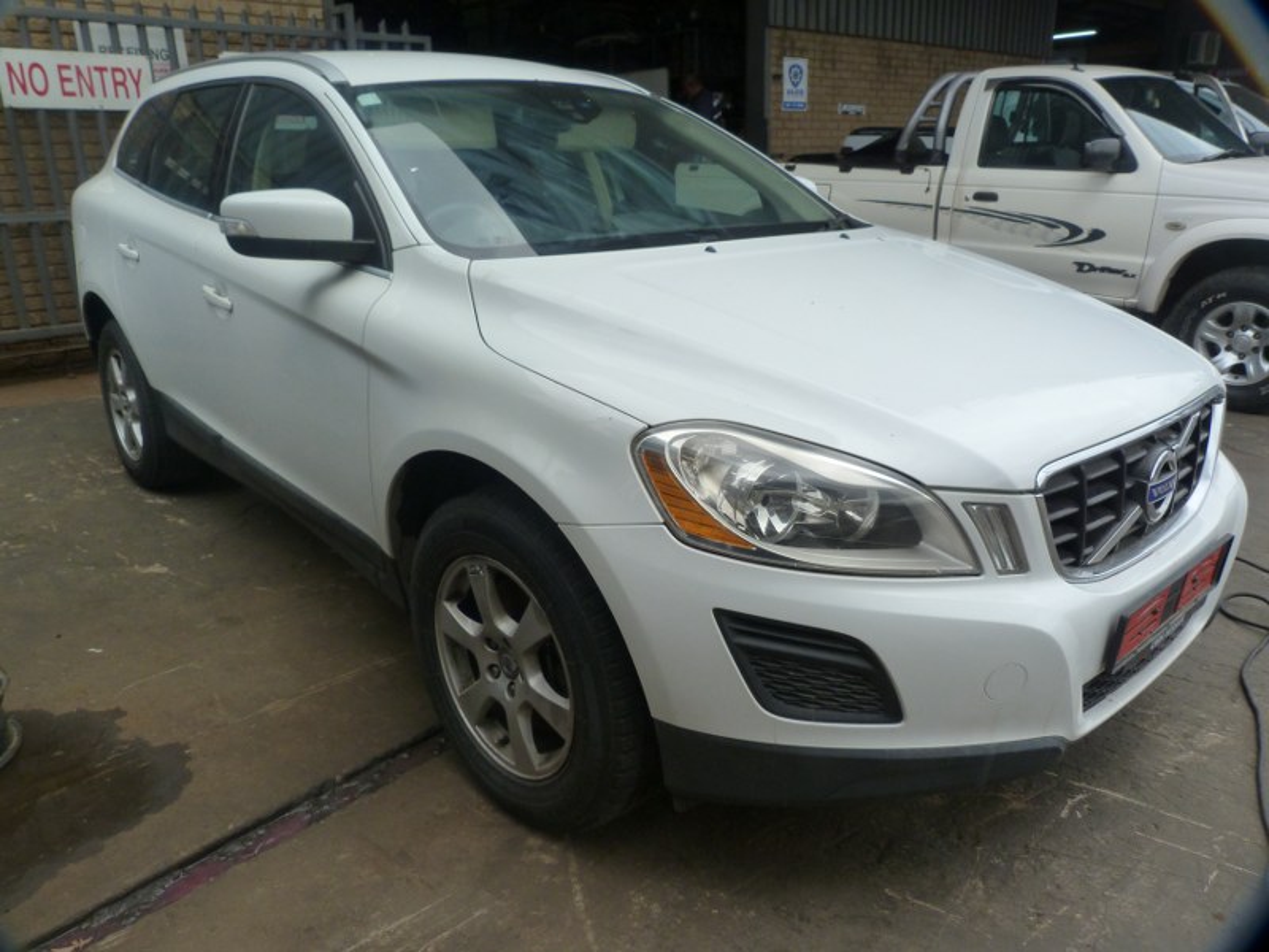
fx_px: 916
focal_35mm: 25
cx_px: 634
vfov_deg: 54.9
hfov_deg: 69.4
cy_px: 476
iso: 125
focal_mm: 4.5
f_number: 4
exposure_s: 1/160
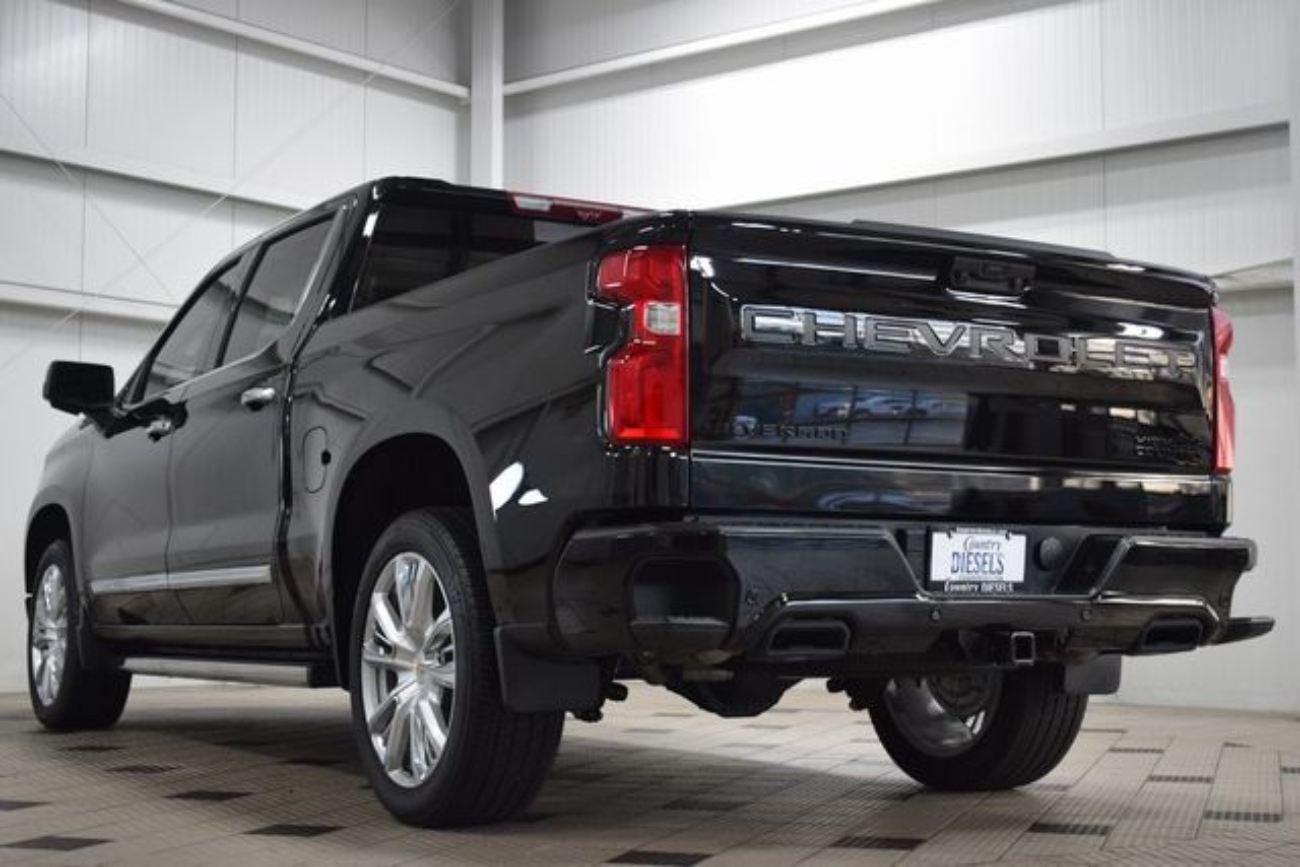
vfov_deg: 25.8
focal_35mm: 52
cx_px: 650
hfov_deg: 37.8
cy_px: 434
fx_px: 1896
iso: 1250
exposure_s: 1/60
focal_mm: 35
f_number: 5
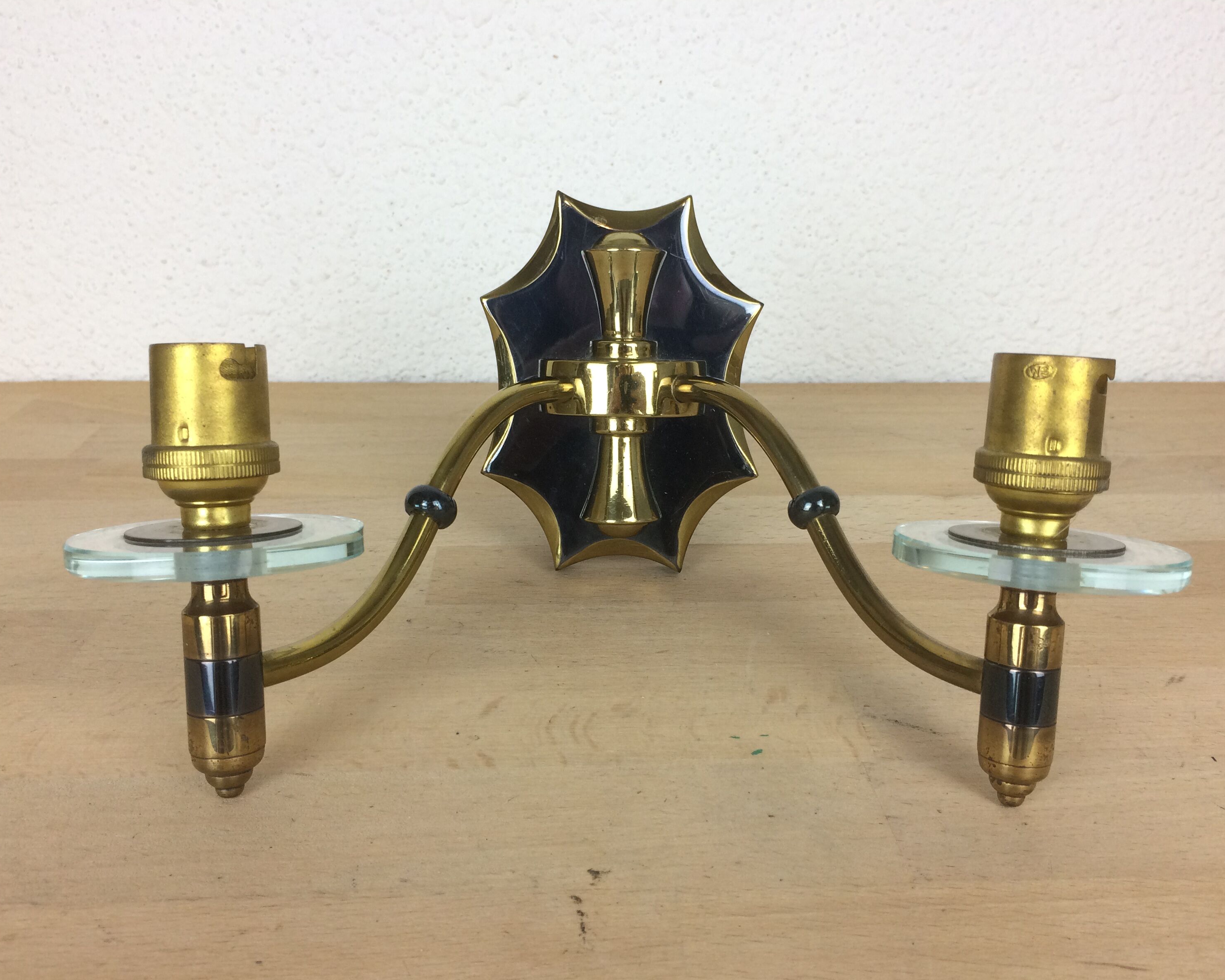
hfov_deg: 57.2
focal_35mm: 31
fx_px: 1124
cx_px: 626
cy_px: 492
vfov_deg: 47.1
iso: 64
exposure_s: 1/100
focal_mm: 4.15
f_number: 2.2
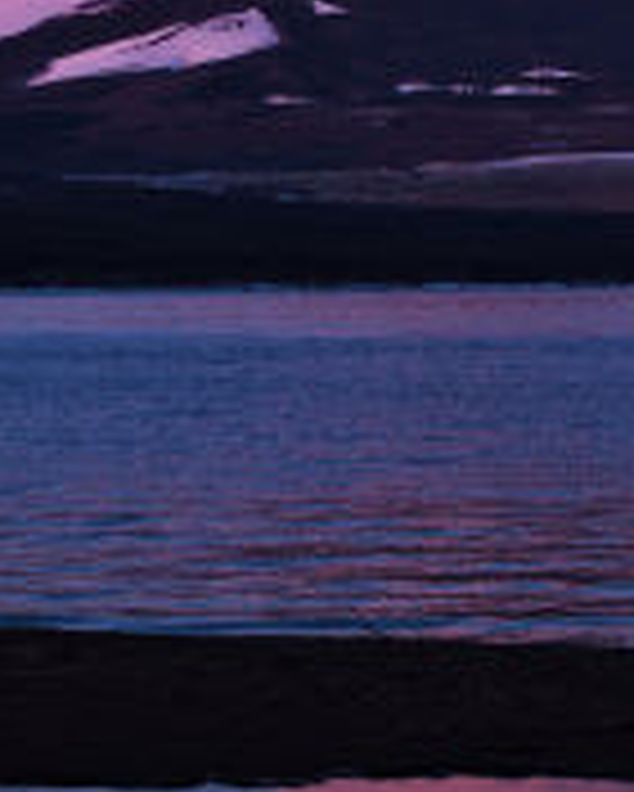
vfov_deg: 11.9
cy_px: 214
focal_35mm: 162
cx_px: 603
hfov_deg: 9.5
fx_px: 3796
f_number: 8
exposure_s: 1/60
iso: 100
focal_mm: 38
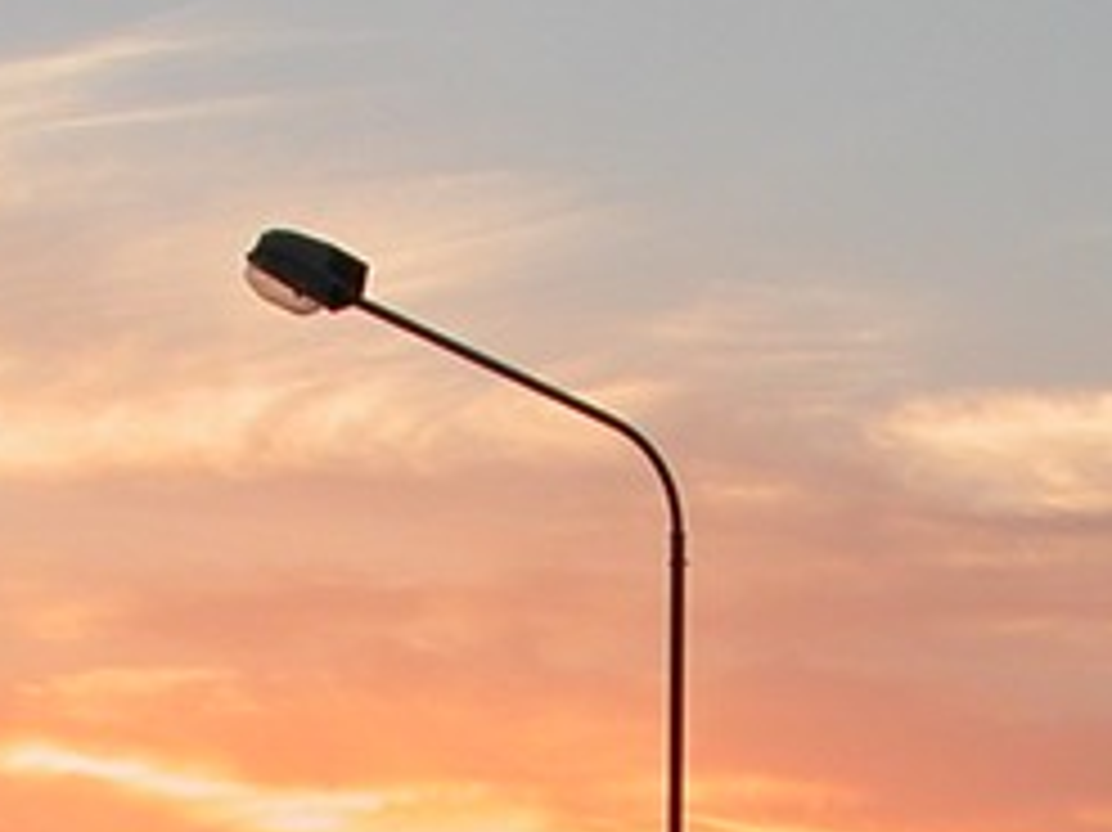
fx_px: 5458
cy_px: 1511
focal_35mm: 170
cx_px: 653
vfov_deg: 8.4
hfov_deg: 11.6
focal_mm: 8.9
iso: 100
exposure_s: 1/150
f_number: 4.5
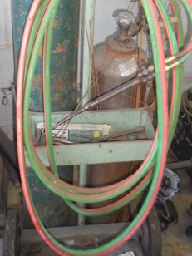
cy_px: 42
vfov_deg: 37.2
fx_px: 362
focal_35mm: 49
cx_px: 95
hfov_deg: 29.7
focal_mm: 4.6
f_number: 3.5
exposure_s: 1/30
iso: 400
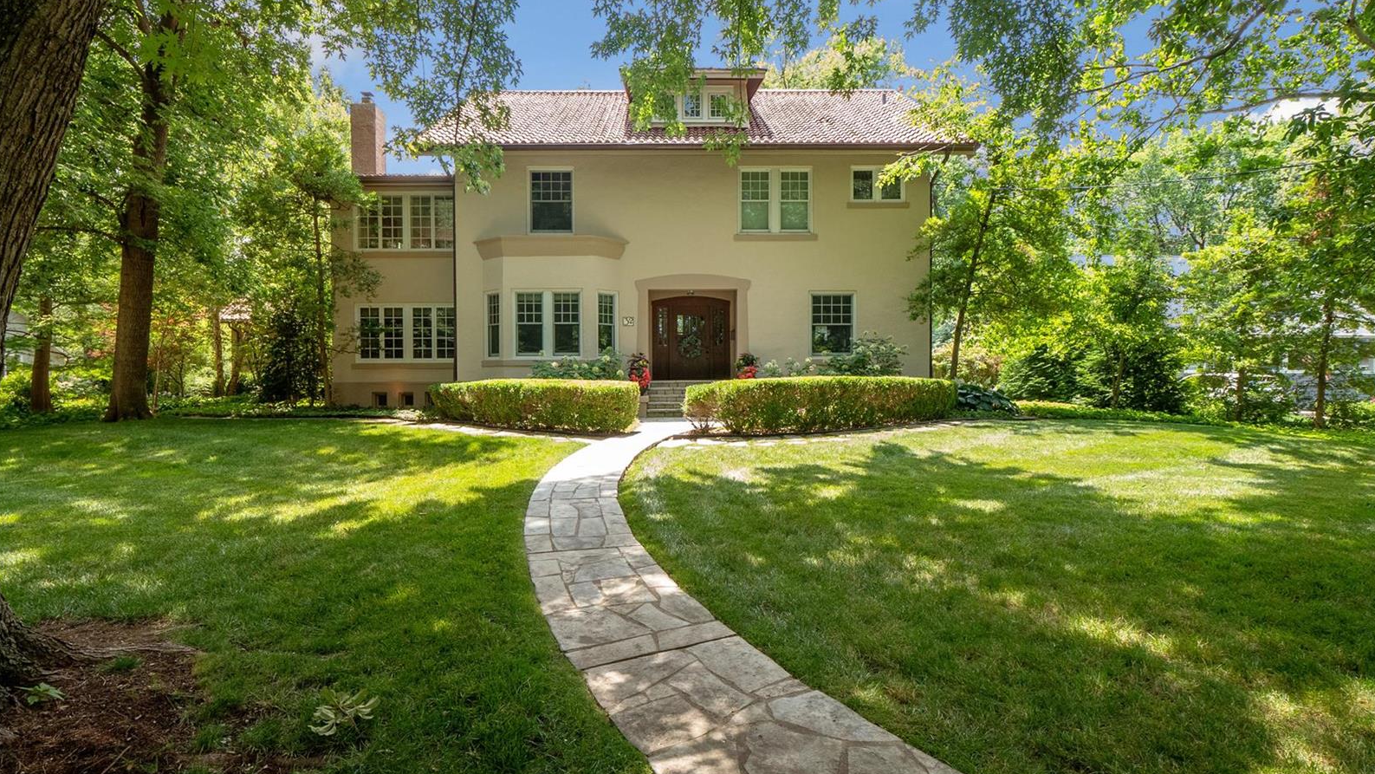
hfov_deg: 89.6
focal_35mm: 19
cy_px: 385
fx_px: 693
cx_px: 688
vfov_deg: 58.4
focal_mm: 9
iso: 400
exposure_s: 1/100
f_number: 8
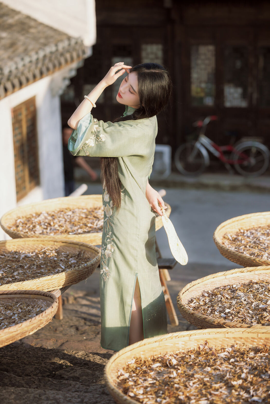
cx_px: 135
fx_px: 1114
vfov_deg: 20.6
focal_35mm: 99
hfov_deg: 13.8
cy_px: 202
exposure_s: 1/500
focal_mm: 100
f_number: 2.8
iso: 100
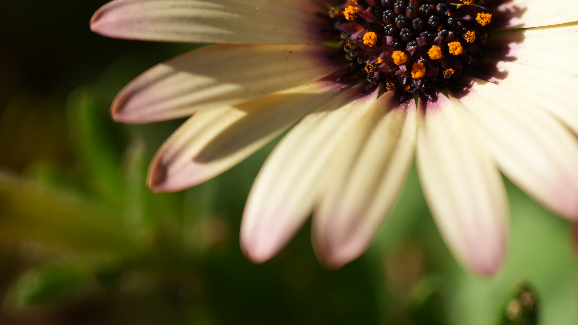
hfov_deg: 14.2
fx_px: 2314
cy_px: 4
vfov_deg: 8.0
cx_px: 431
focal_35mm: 151
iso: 100
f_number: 4
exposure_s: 1/640
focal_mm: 70
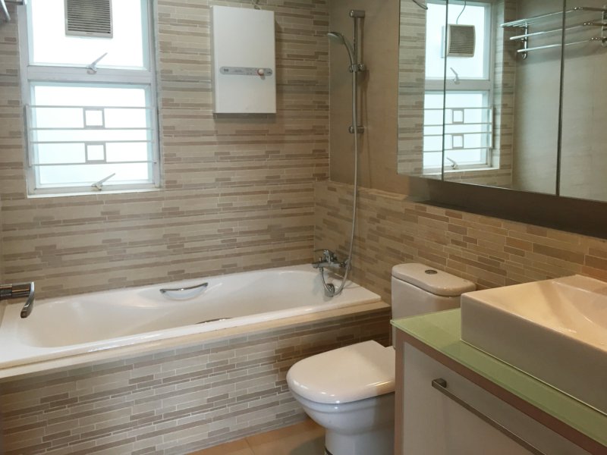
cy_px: 228
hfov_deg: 61.7
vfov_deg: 48.2
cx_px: 304
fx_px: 509
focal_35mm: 29
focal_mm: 4.15
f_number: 2.2
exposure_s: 1/30
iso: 64
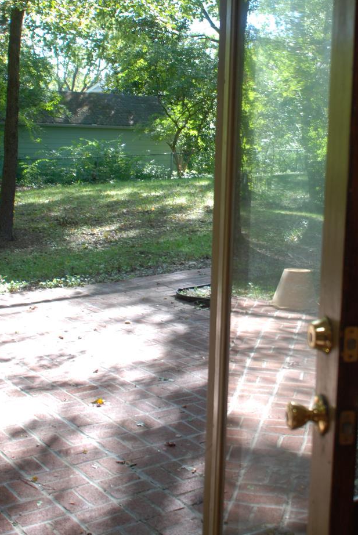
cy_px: 201
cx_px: 239
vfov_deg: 39.3
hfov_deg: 26.9
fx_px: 744
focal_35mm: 50
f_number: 5.6
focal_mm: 20
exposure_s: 1/125
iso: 200
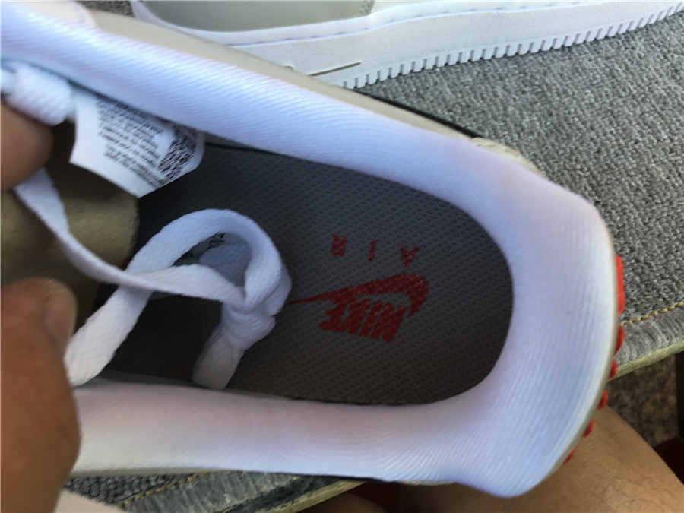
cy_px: 256
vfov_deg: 45.4
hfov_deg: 58.4
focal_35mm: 31
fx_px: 613
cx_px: 342
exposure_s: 1/100
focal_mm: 3.3
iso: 25
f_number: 2.4
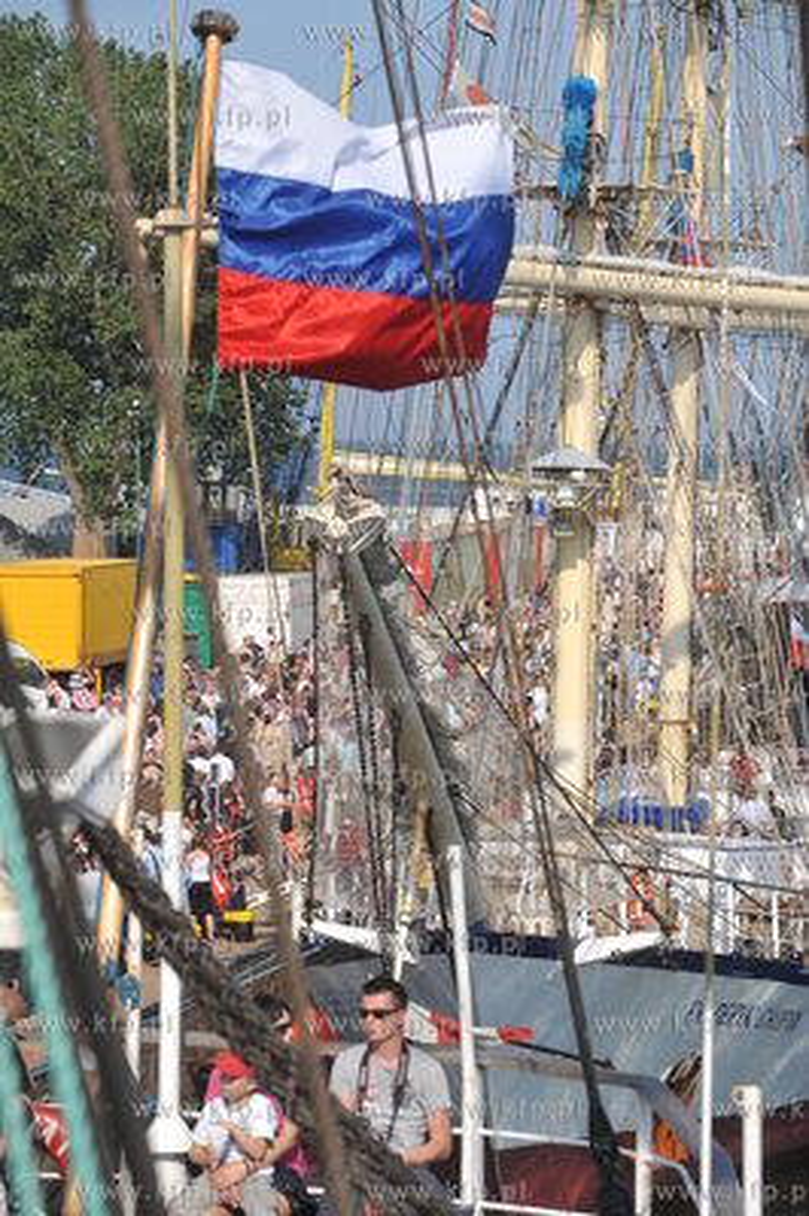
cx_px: 404
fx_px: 5233
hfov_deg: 8.8
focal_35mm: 155
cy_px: 608
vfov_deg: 13.3
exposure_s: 1/1250
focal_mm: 155
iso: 400
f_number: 8
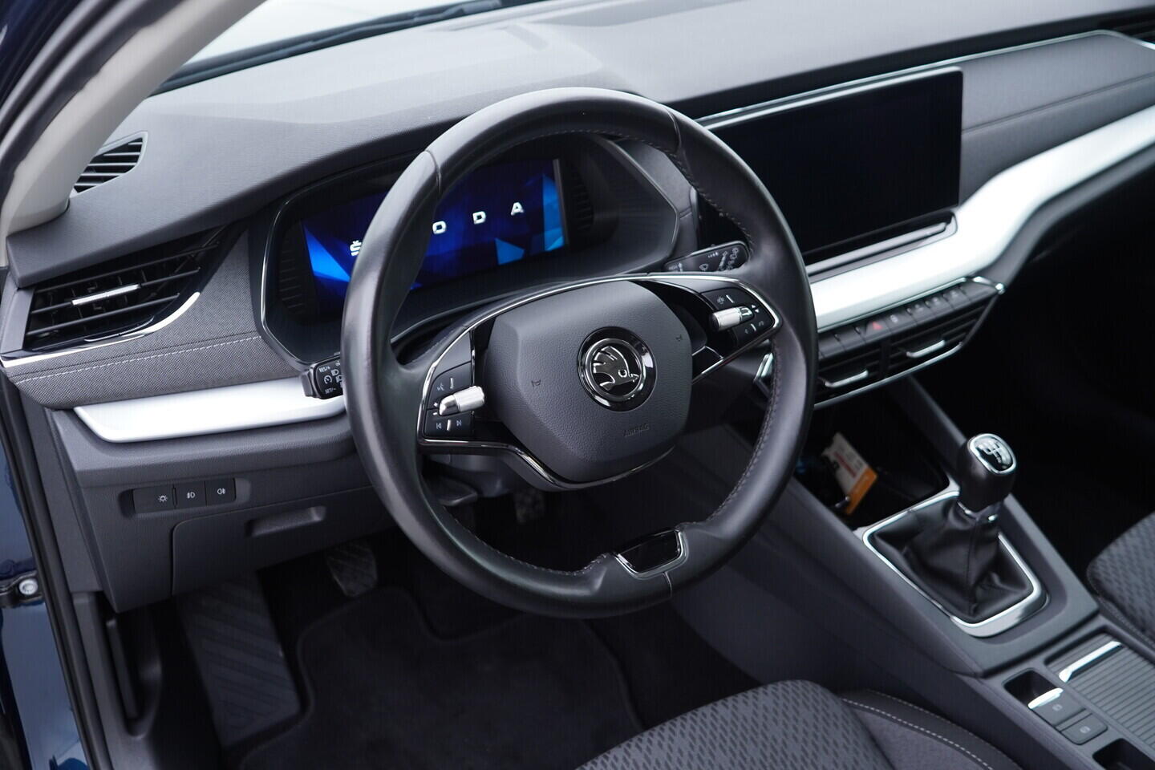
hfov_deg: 53.1
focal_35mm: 36
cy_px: 385
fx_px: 1155
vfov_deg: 36.9
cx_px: 578
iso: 250
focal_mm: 24
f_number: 2.8
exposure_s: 1/40
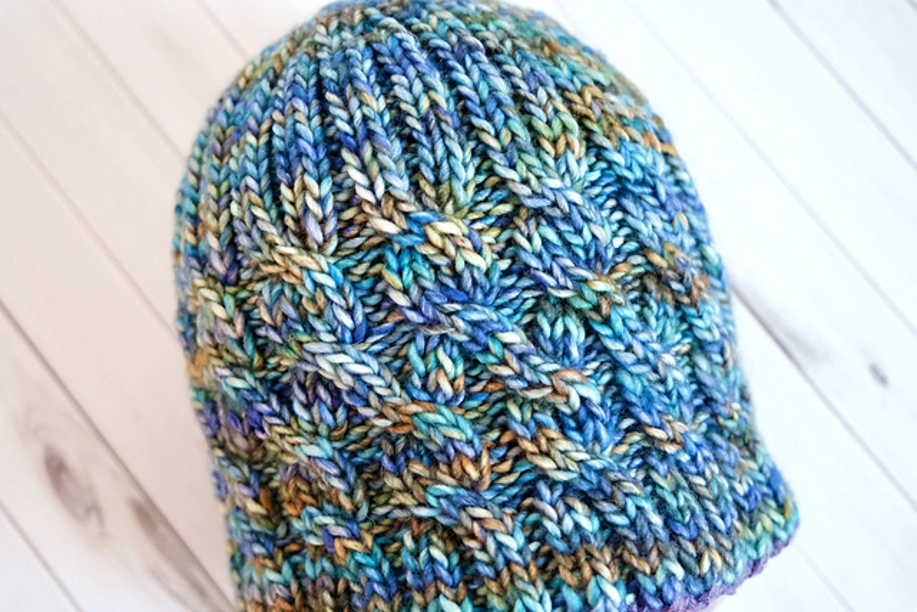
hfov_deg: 49.5
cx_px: 458
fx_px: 994
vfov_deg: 34.2
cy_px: 306
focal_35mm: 39
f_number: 4
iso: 6400
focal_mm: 26
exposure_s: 1/60
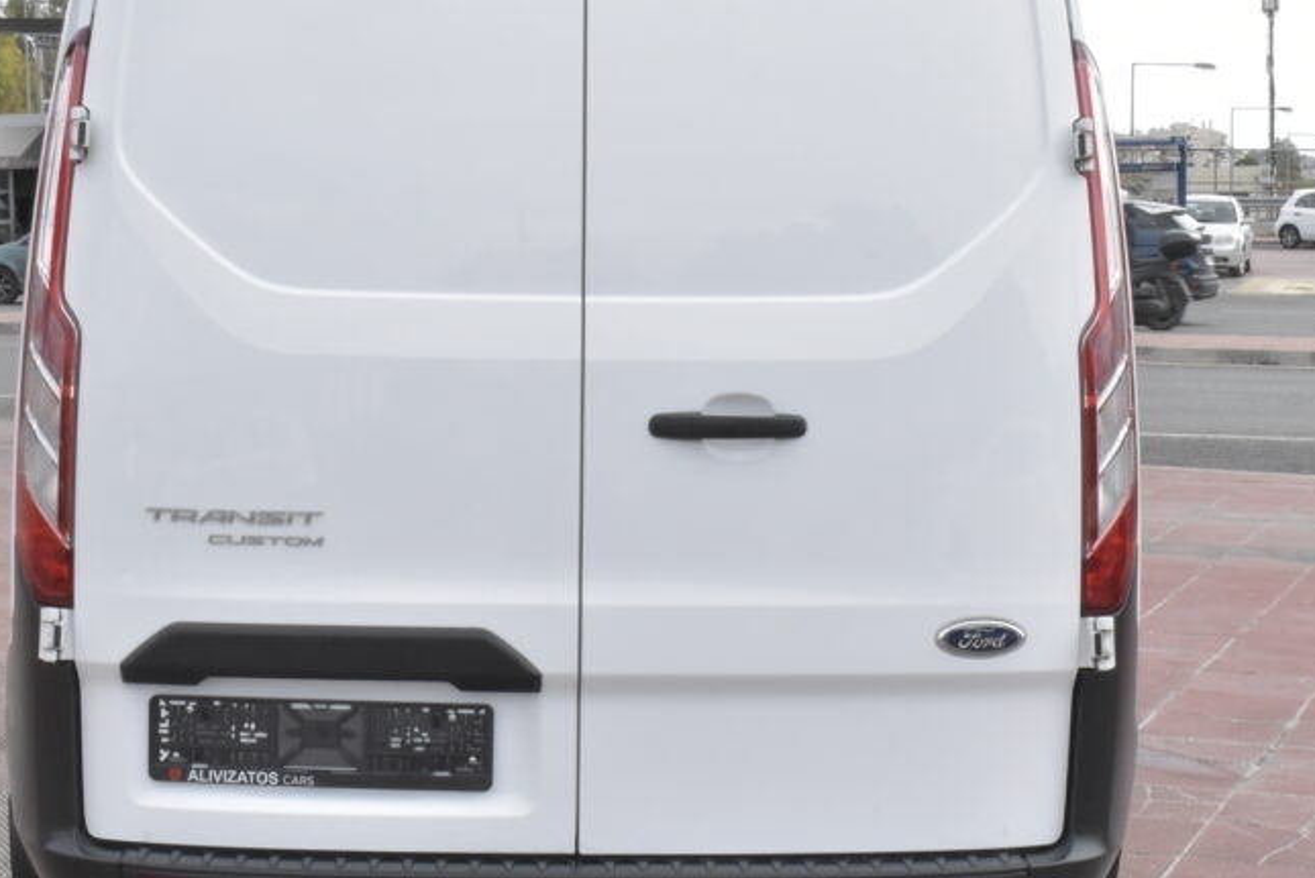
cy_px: 434
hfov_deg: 27.4
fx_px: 2697
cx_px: 579
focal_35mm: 74
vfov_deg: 18.5
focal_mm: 31
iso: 1600
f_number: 29
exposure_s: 1/200
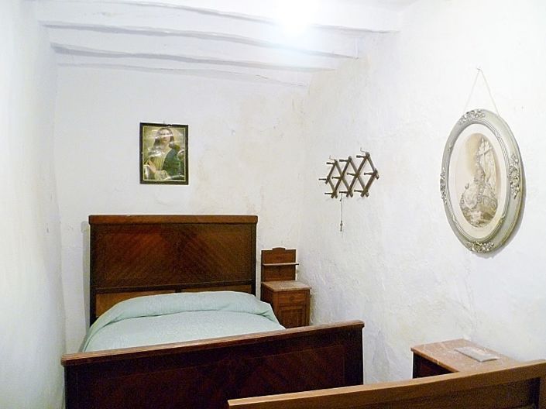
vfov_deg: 49.7
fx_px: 441
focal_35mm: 28
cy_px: 204
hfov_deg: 63.5
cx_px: 273
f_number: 2.8
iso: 400
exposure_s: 1/10
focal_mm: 5
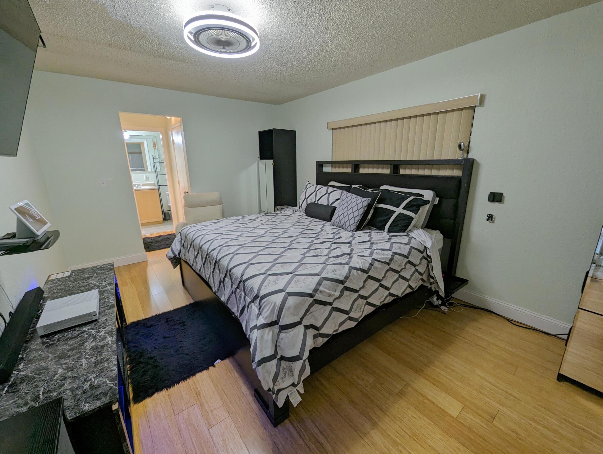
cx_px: 302
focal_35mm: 13
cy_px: 227
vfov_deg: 90.1
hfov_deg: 106.1
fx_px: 227
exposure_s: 1/60
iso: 76
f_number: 2.2
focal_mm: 1.95
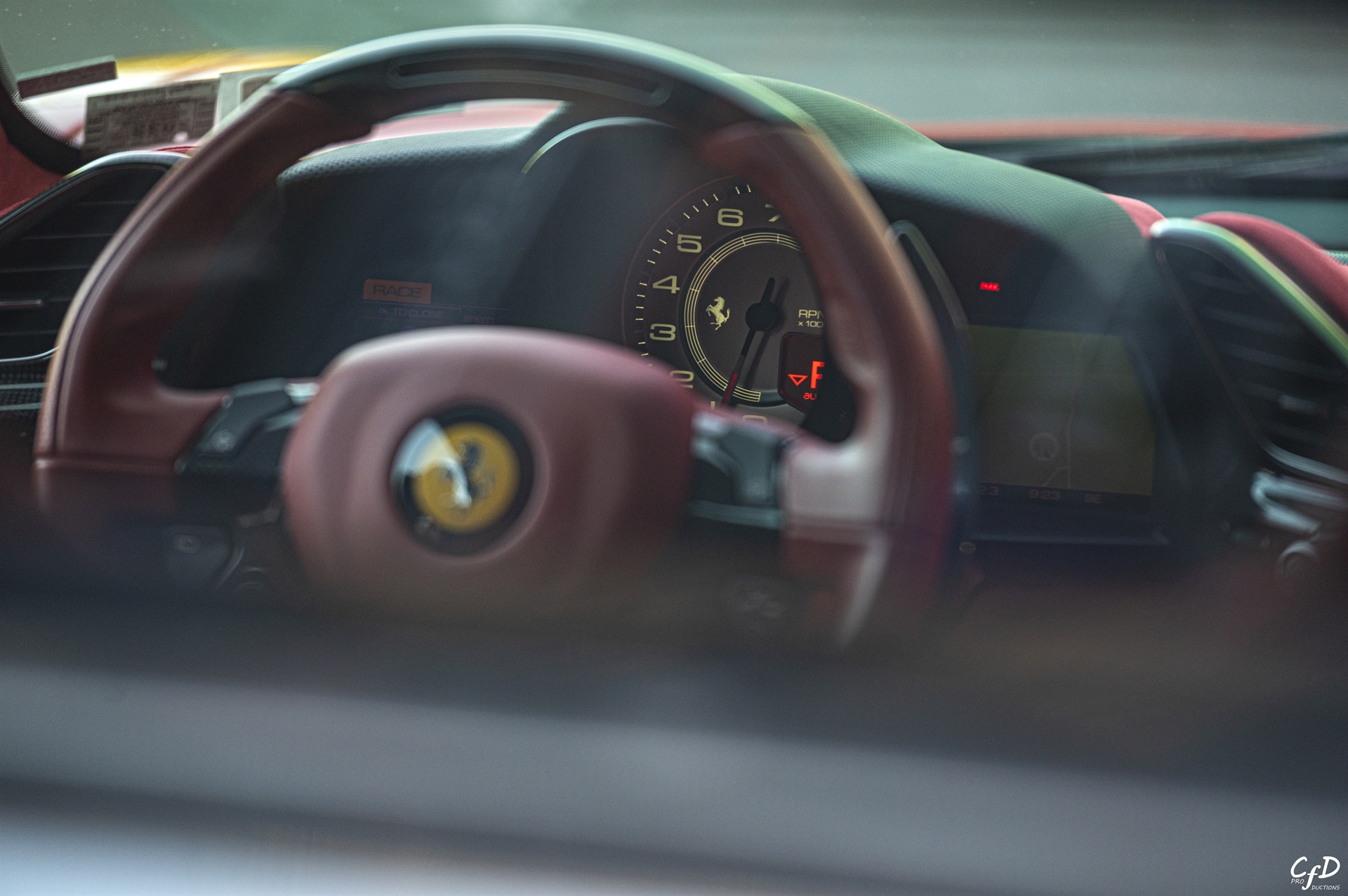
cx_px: 674
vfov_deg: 6.9
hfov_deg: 10.3
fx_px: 7483
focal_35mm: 200
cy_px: 448
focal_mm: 200
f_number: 2.8
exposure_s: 1/60
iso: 800
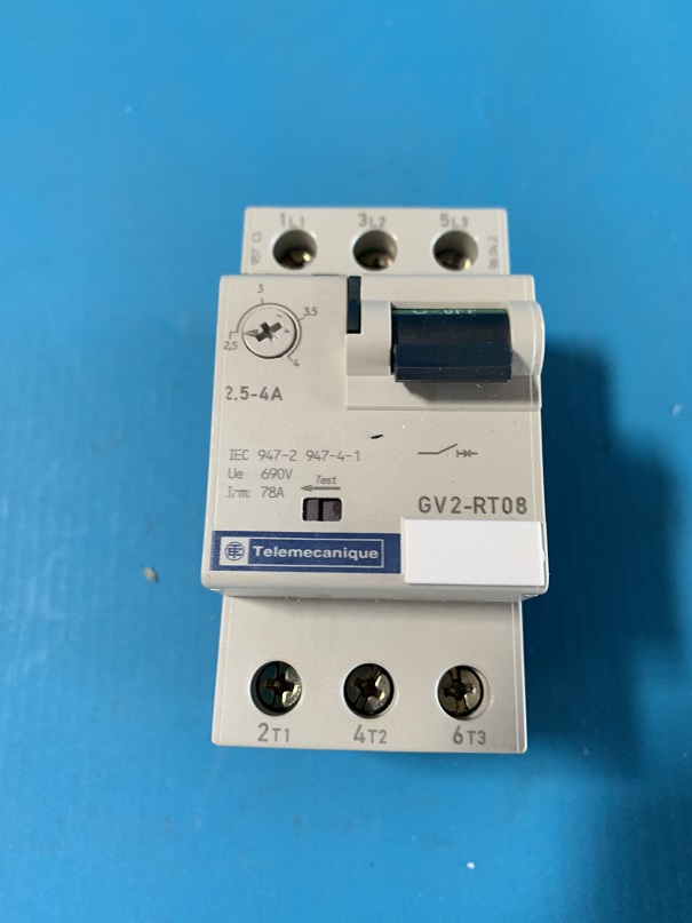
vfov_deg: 67.3
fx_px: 693
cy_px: 462
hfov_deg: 53.1
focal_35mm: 26
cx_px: 346
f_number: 1.8
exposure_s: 1/60
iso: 160
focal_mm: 4.25
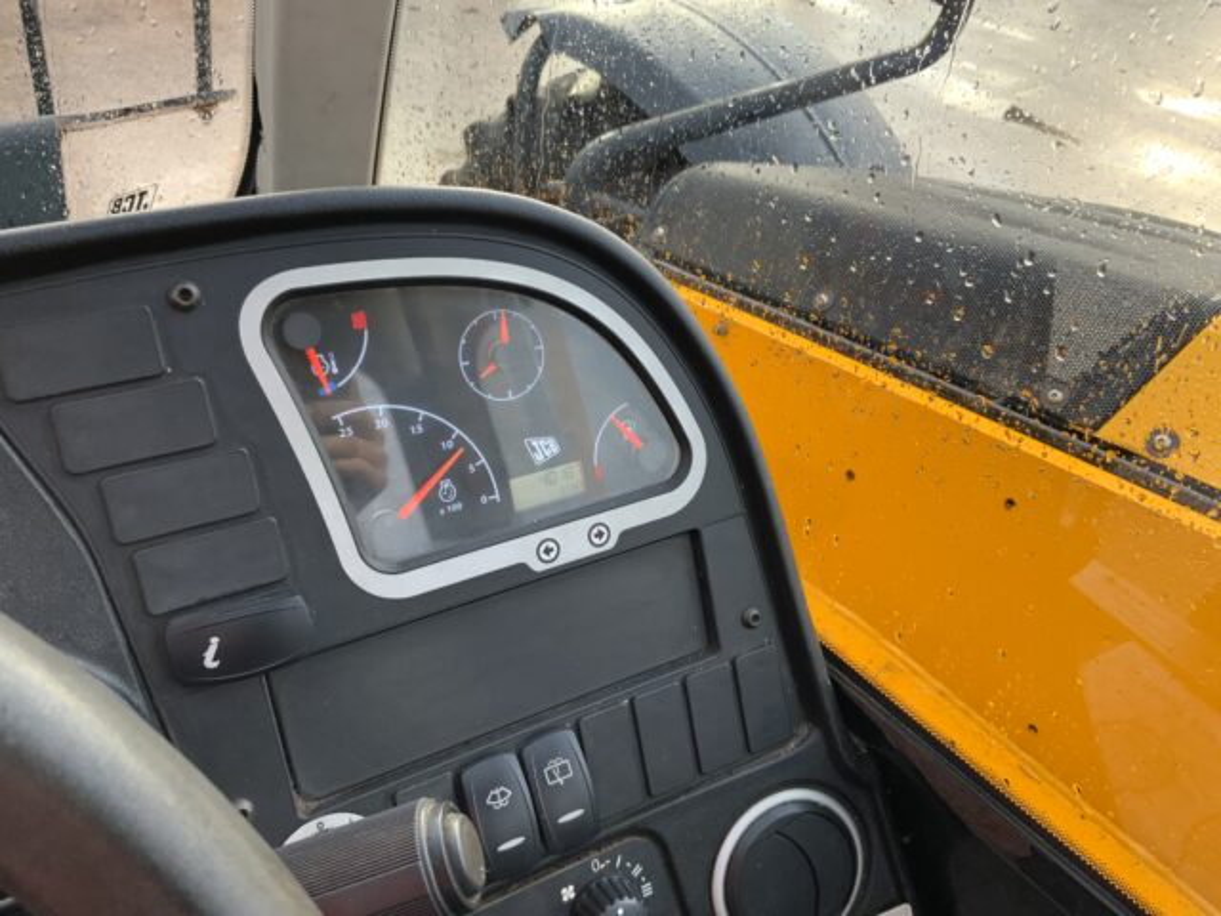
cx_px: 610
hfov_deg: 61.7
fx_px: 1023
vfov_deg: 48.2
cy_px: 458
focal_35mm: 29
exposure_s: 1/122
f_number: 1.8
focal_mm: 3
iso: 64
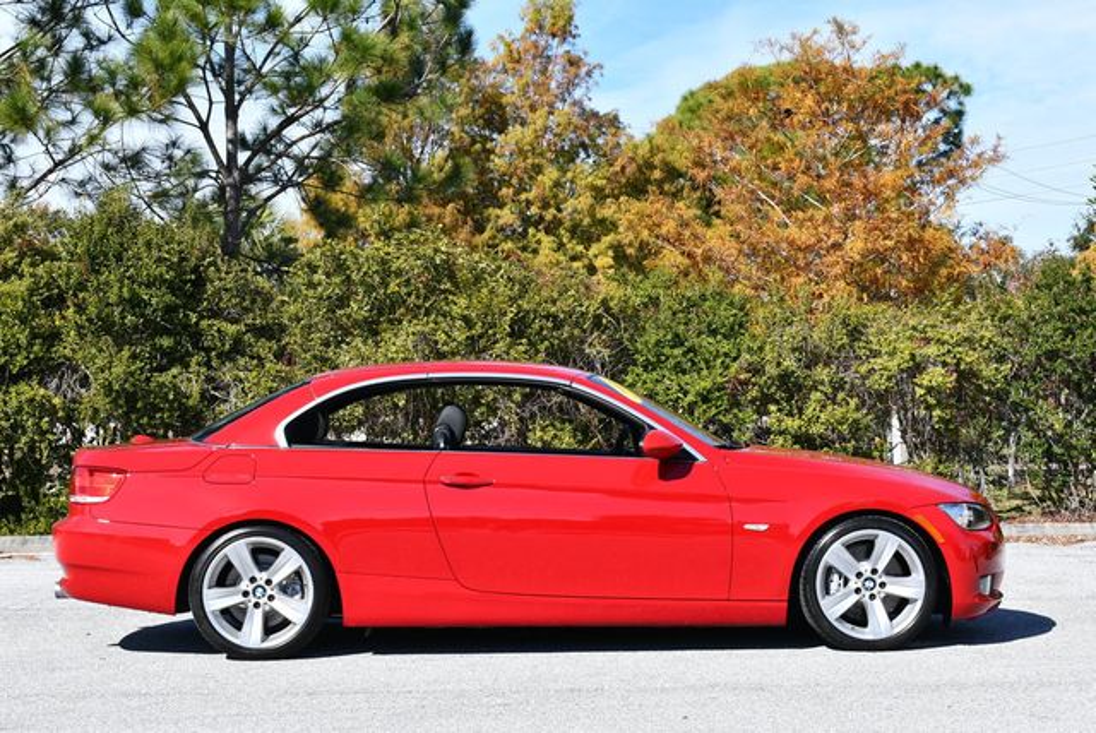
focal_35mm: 70
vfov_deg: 19.5
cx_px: 548
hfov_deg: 28.8
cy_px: 366
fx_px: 2133
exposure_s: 1/250
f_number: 8
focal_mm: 35
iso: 110
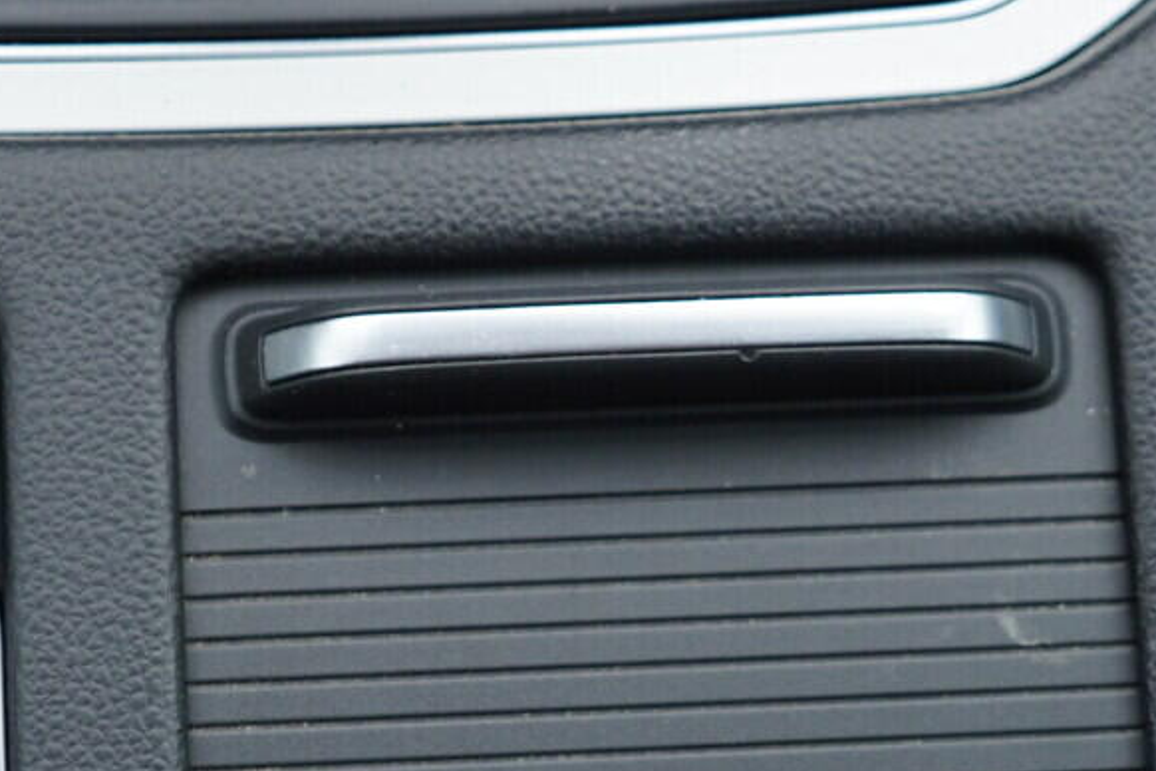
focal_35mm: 89
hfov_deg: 22.7
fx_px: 2858
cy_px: 666
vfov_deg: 15.2
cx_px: 304
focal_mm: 24
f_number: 2.8
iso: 125
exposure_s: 1/40
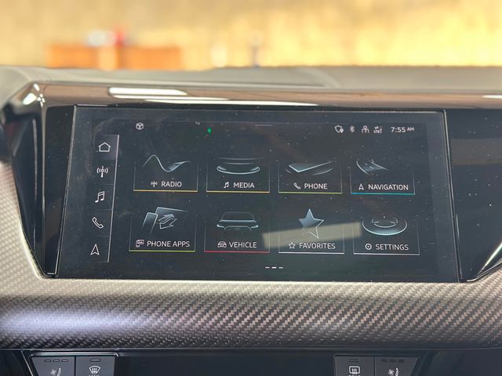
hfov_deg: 39.7
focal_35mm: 48
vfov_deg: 30.3
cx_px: 251
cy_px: 188
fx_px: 696
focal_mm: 6.86
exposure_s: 1/40
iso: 320
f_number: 1.78
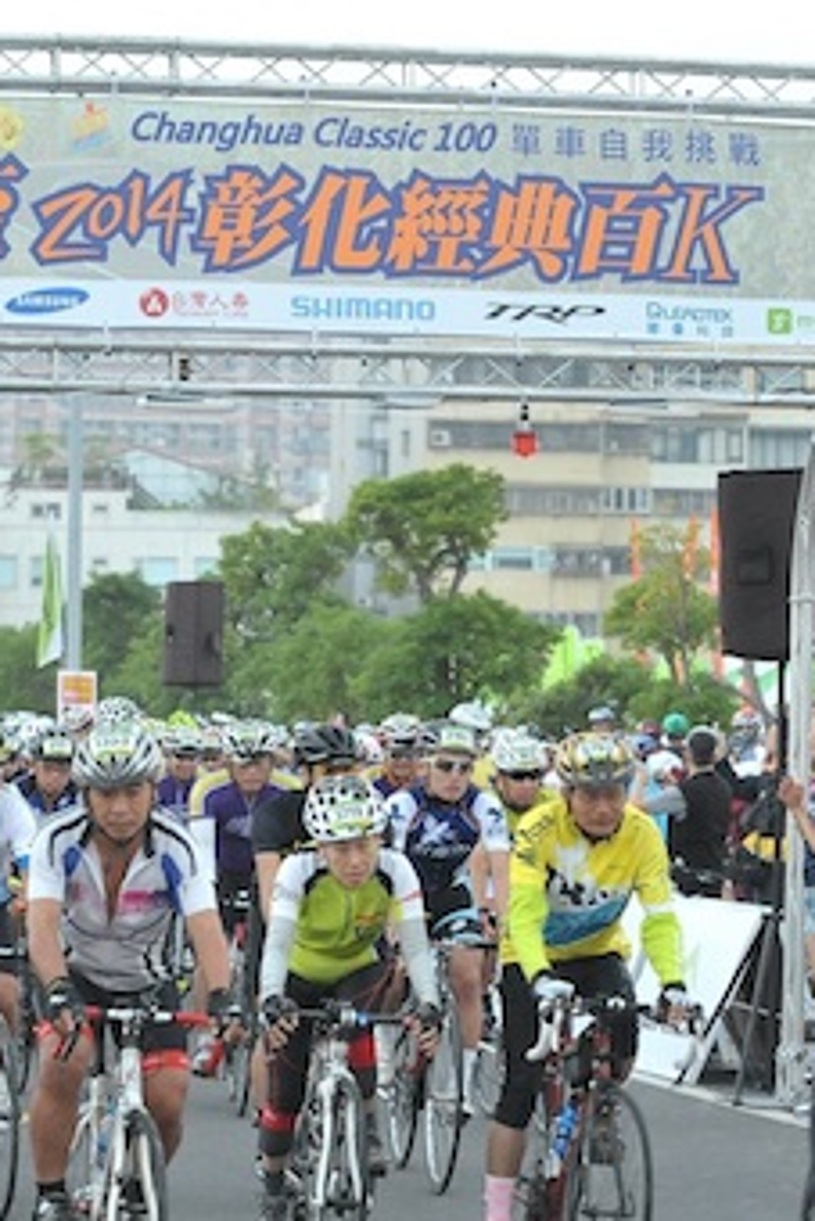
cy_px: 690
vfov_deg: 14.5
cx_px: 93
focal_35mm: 141
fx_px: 4783
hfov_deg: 9.7
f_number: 4
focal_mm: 80
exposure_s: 1/200
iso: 2800
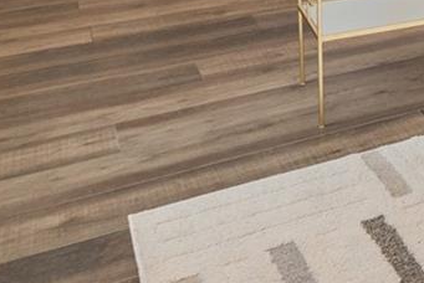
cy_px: -266
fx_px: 884
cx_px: 785
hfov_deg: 19.4
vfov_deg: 15.1
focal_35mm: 75
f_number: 8
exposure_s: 1/2.5
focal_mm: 16
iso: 400
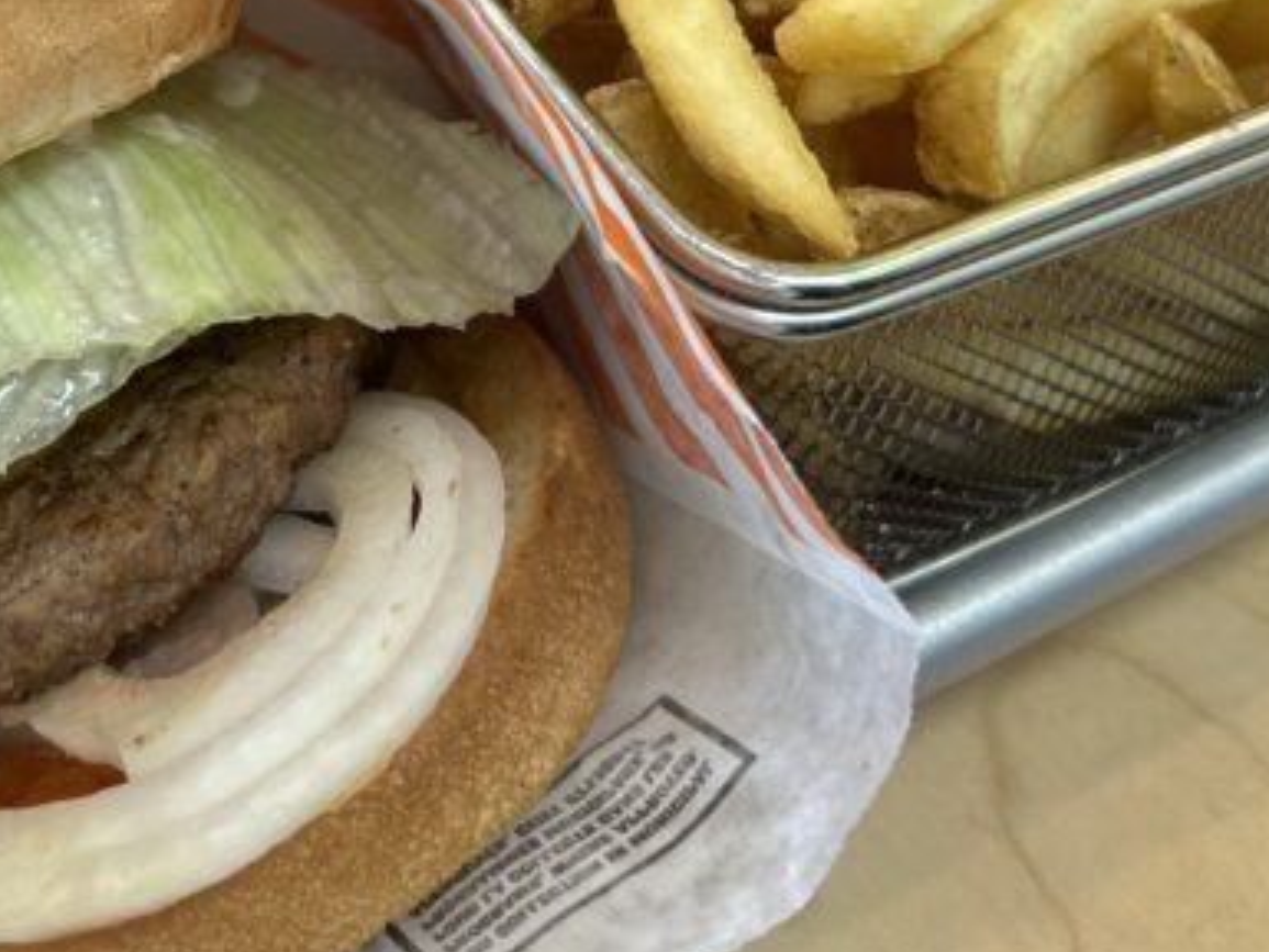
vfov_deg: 18.1
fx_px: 2824
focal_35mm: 77
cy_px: -203
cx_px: 283
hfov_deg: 25.0
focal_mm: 5.7
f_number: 1.5
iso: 100
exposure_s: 1/120
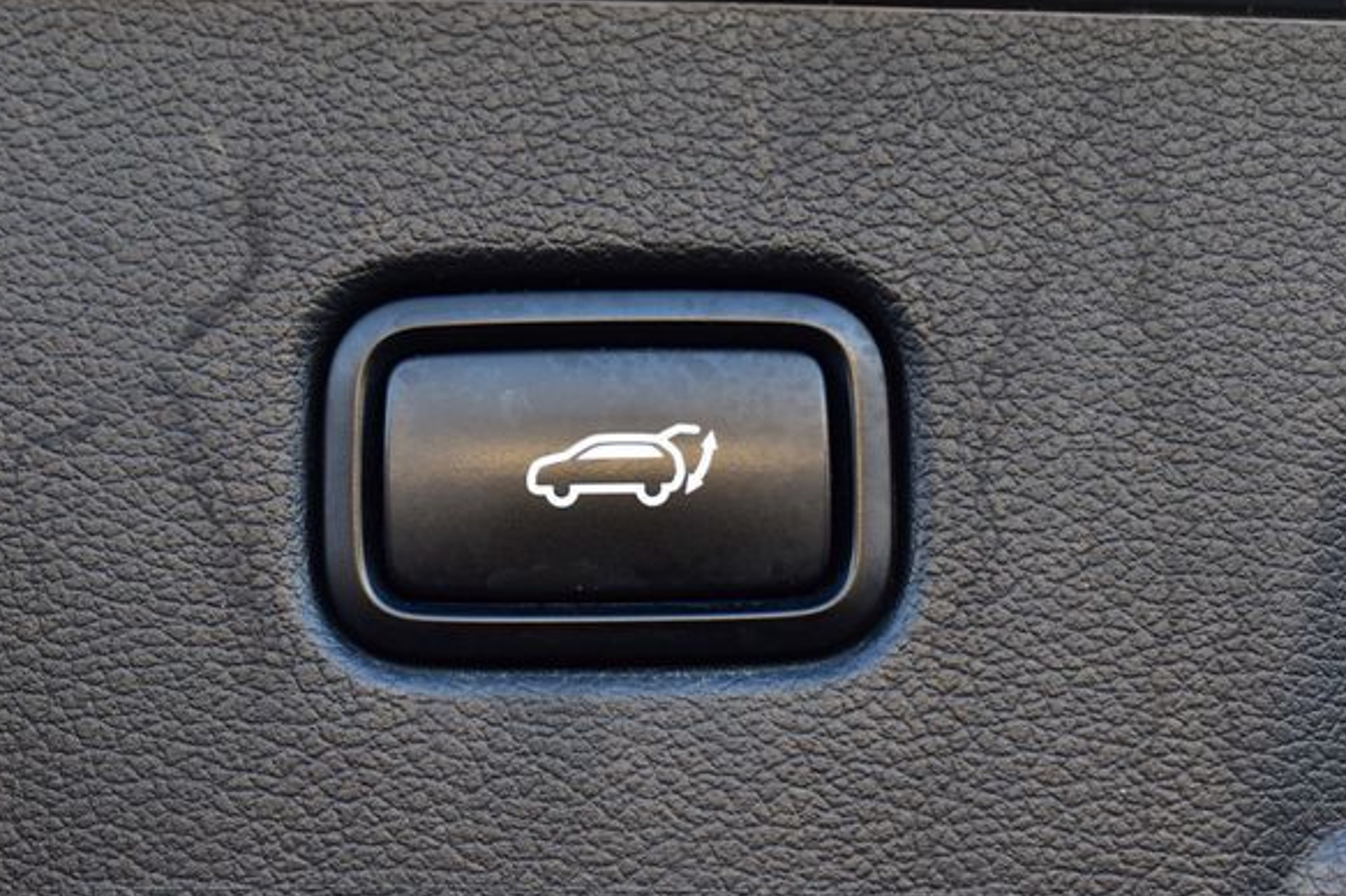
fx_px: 2952
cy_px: 485
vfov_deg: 17.3
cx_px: 672
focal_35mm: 79
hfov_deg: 25.7
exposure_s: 1/50
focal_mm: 48
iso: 400
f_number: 8
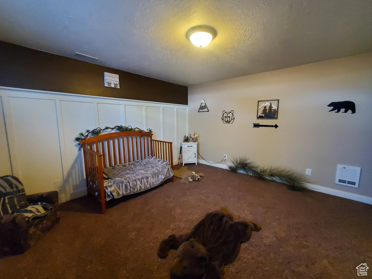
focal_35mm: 13
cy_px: 140
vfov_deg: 89.9
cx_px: 186
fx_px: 140
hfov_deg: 106.2
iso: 800
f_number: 2.2
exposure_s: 1/30
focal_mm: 1.8
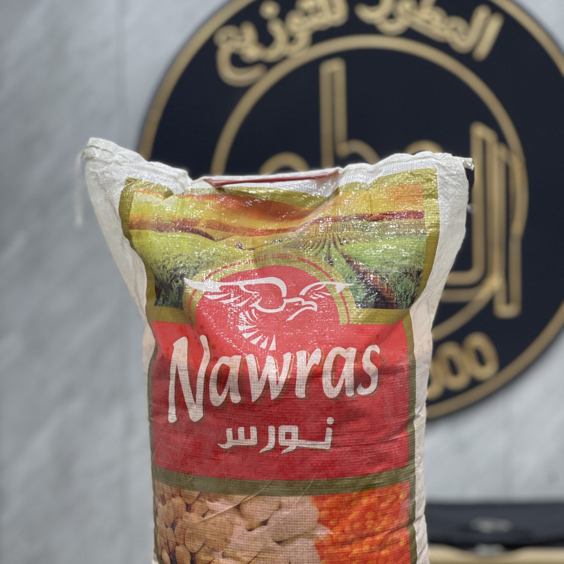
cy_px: 335
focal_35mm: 76
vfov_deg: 22.7
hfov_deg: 22.8
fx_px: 1401
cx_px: 283
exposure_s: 1/100
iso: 125
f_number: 2.2
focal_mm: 7.5
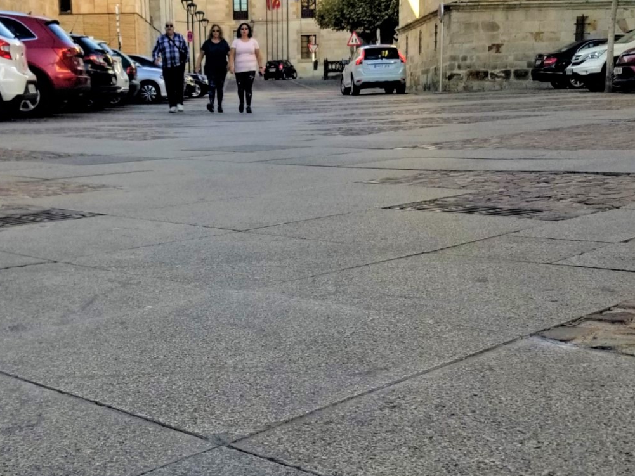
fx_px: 936
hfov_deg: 37.2
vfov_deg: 28.3
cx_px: 235
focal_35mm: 51
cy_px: 337
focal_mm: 4.3
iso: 50
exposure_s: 1/534
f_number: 1.7
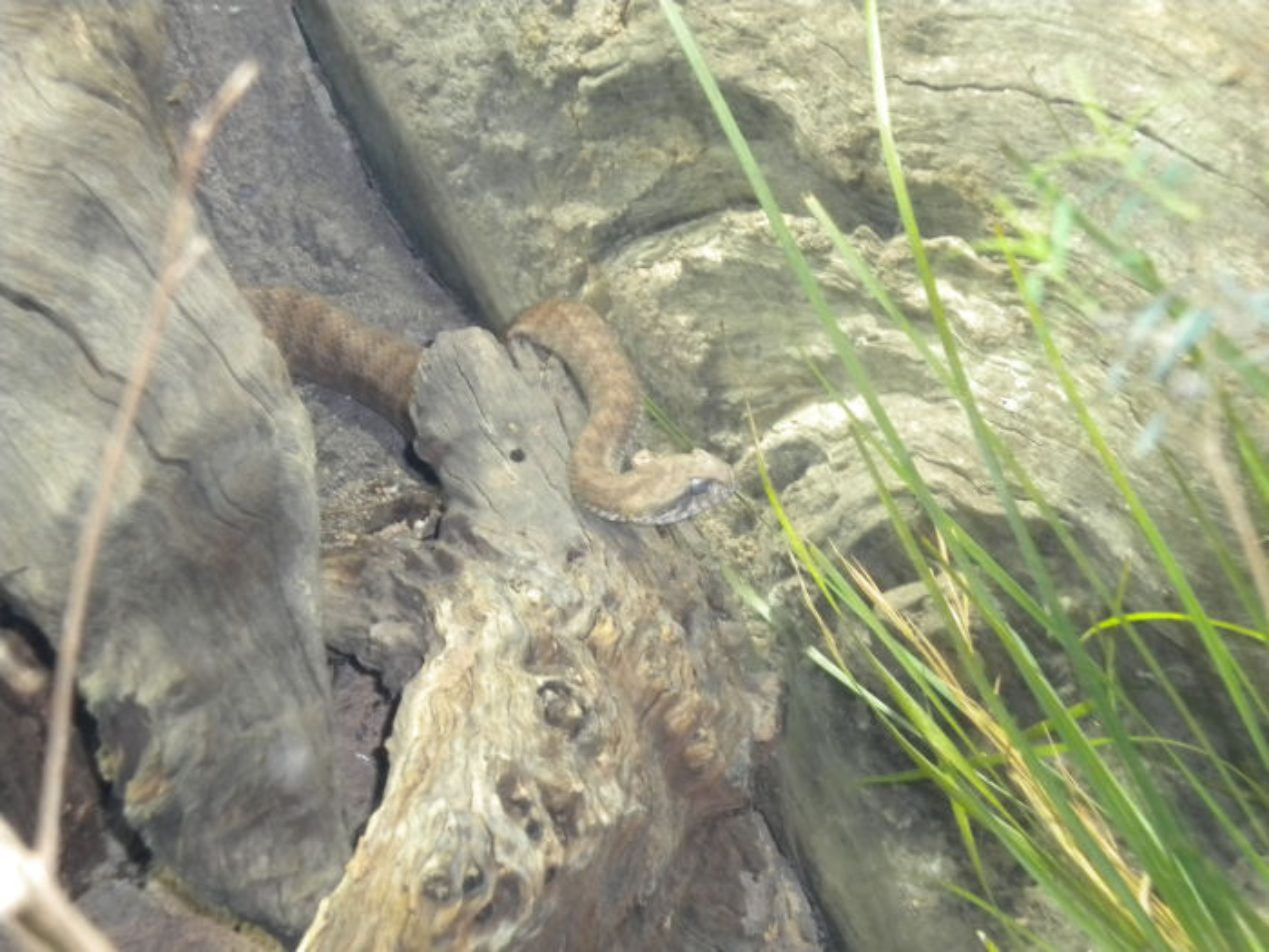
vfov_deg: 15.4
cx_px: 634
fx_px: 3519
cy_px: 476
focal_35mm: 96
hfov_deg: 20.4
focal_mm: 17.3
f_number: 5.7
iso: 400
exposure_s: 1/27.6
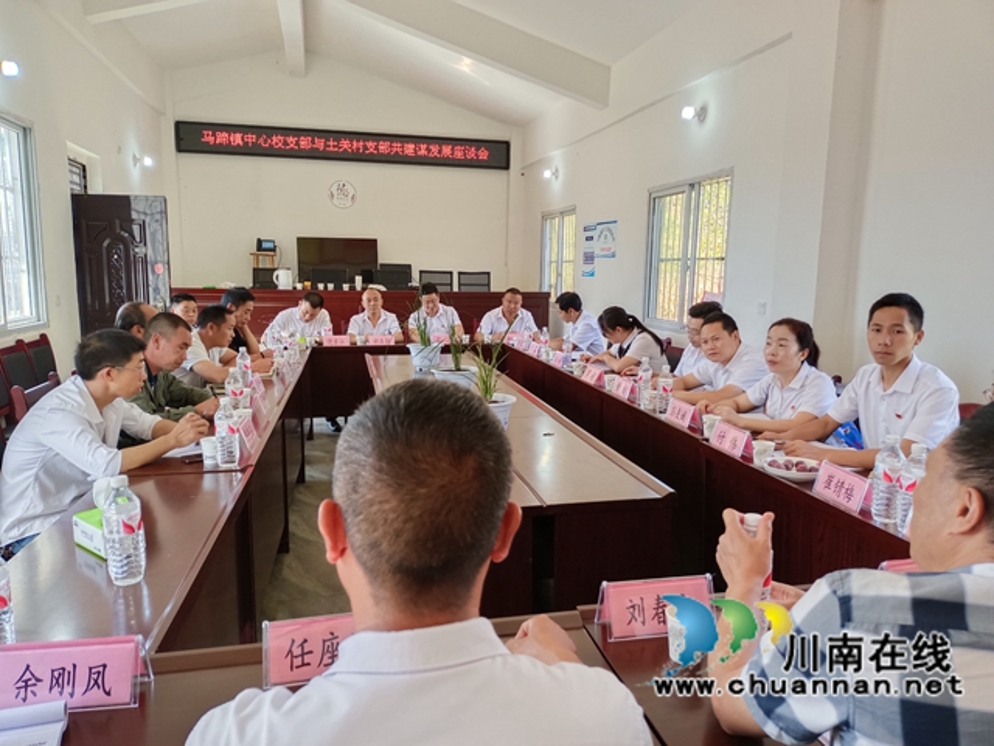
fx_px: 718
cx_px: 497
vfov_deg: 54.9
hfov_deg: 69.4
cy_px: 373
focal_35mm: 25
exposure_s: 1/100
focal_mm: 4.71
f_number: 1.79
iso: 793
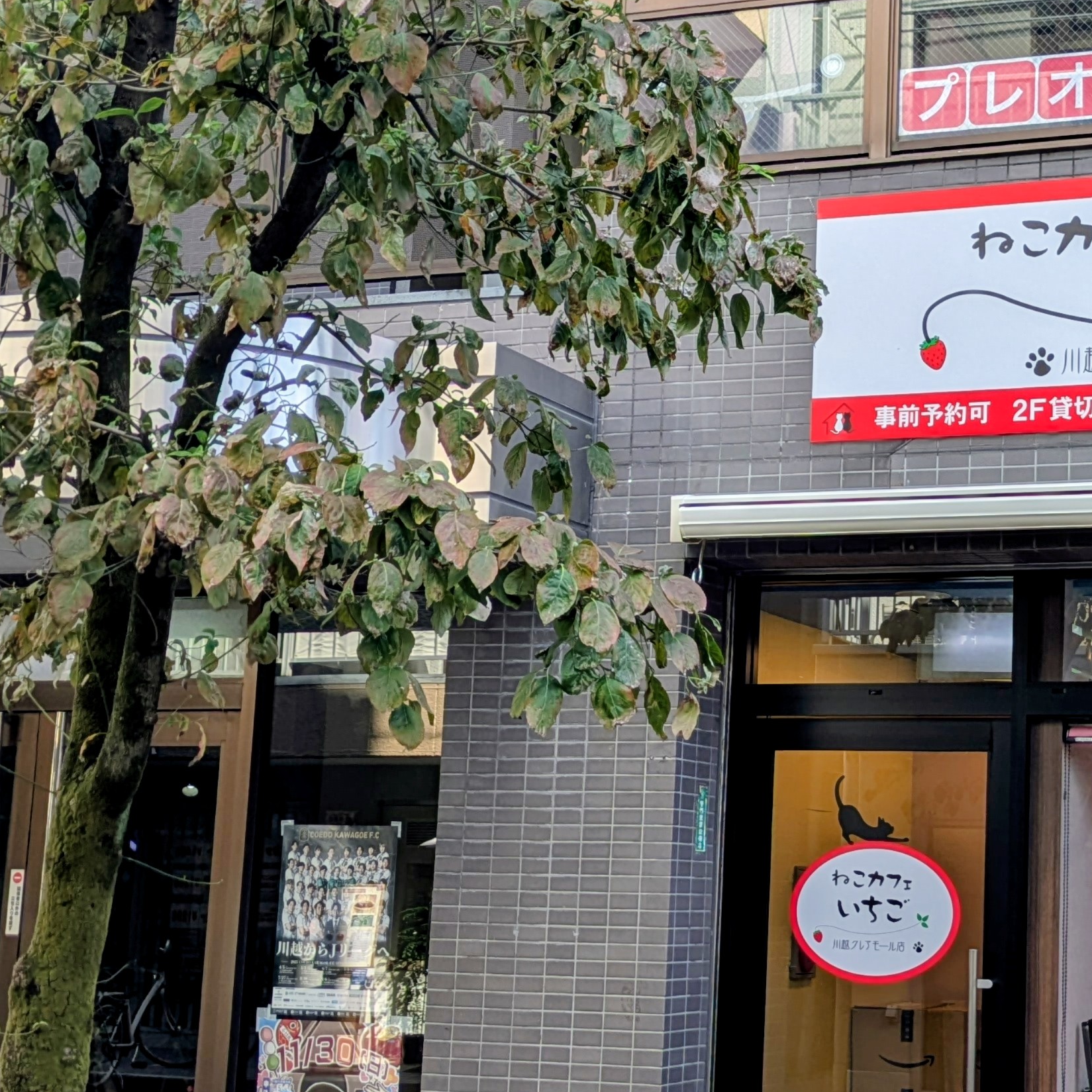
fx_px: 2213
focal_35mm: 62
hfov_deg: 27.0
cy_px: 533
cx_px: 926
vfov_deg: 27.7
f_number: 1.89
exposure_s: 1/582
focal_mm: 5.43
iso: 52
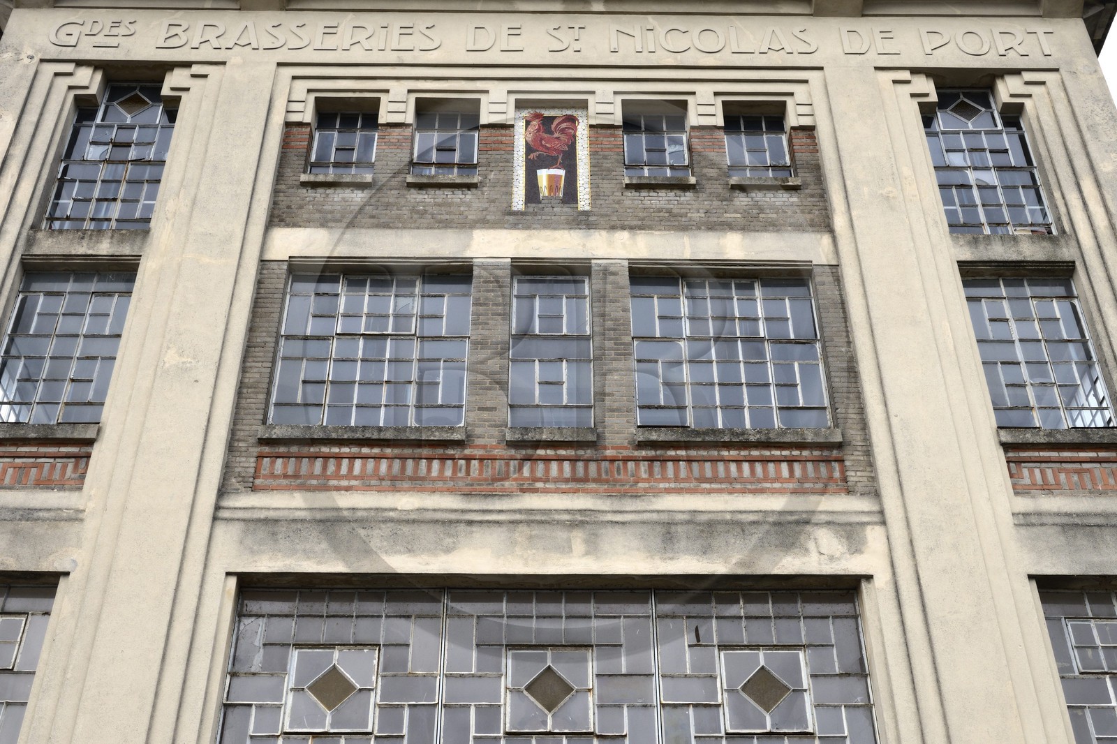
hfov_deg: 46.4
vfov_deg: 31.9
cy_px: 372
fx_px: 1303
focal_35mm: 42
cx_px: 558
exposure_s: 1/160
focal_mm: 42
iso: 800
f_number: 13
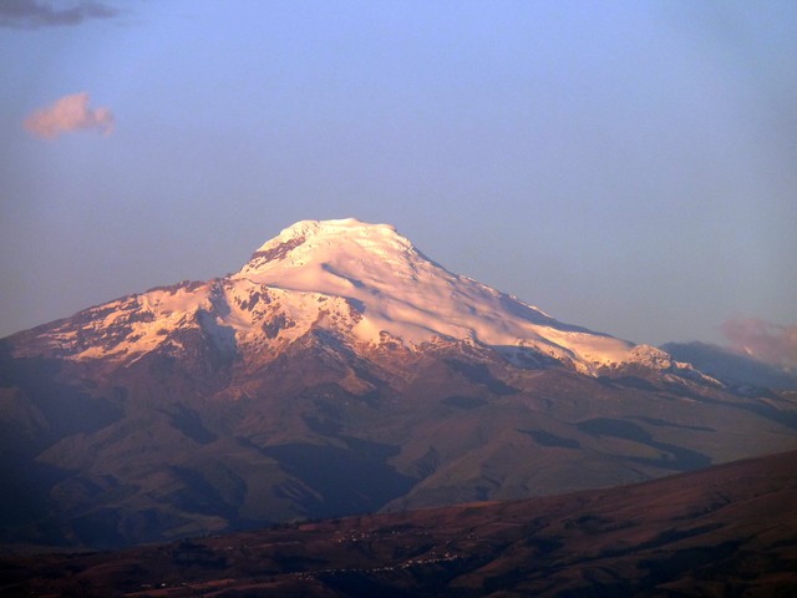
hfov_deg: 5.4
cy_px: 299
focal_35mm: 369
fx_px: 8496
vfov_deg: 4.0
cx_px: 398
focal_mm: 65.6
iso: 100
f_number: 4.5
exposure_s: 1/250
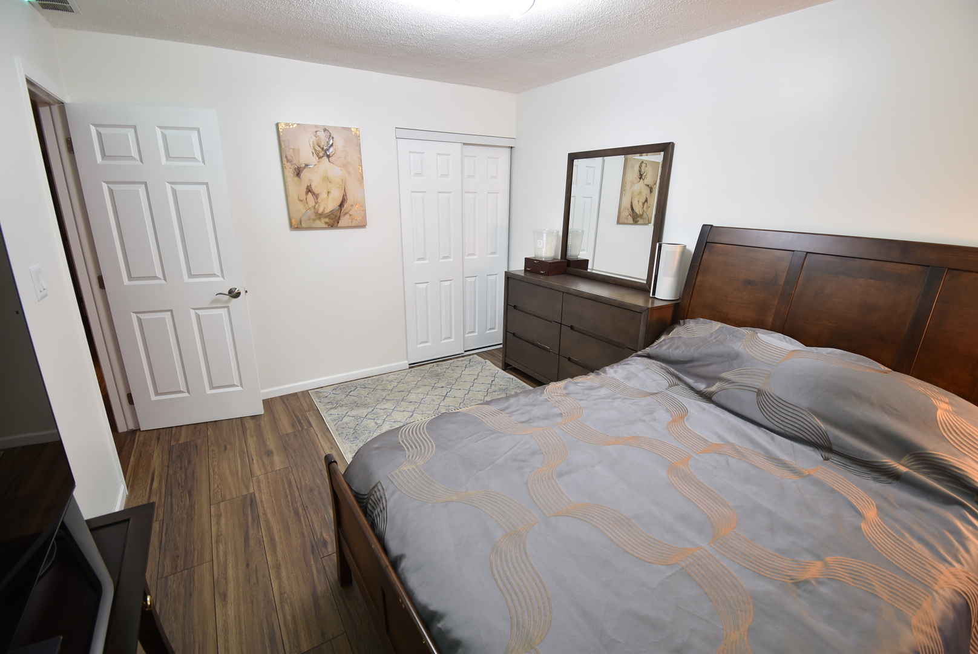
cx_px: 489
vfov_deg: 77.4
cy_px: 327
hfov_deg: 100.4
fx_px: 408
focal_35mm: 15
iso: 100
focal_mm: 10
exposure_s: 1/4
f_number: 4.5
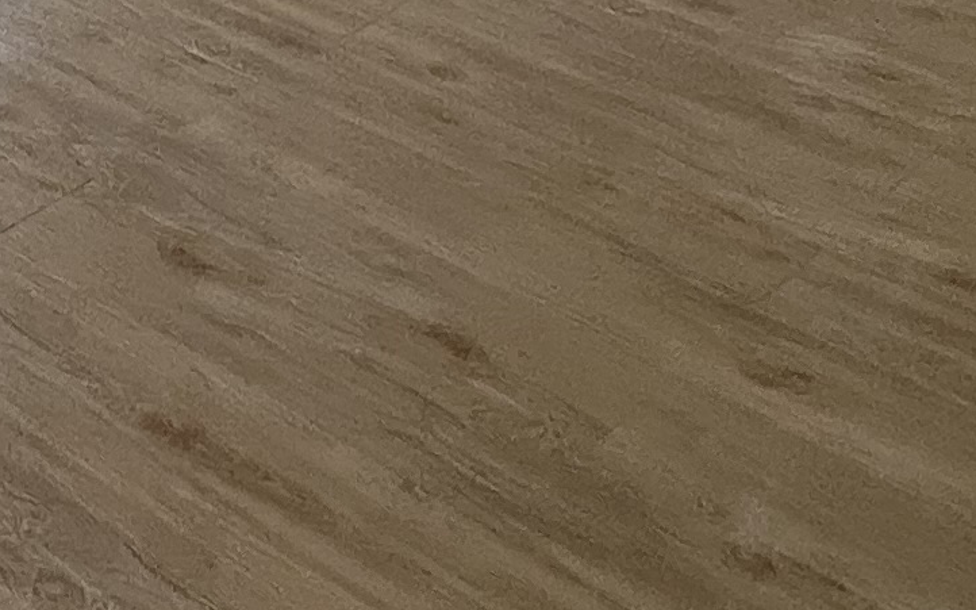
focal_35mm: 77
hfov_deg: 24.2
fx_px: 2048
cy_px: -774
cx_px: -207
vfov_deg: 13.3
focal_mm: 1.57
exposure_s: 1/330
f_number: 1.8
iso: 32
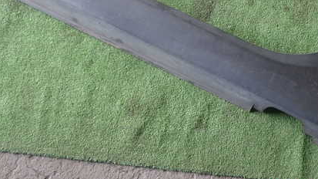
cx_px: 216
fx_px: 480
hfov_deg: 36.2
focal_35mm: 57
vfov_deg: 20.7
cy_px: 25
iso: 200
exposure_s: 1/60
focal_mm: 6.37
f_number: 2.5
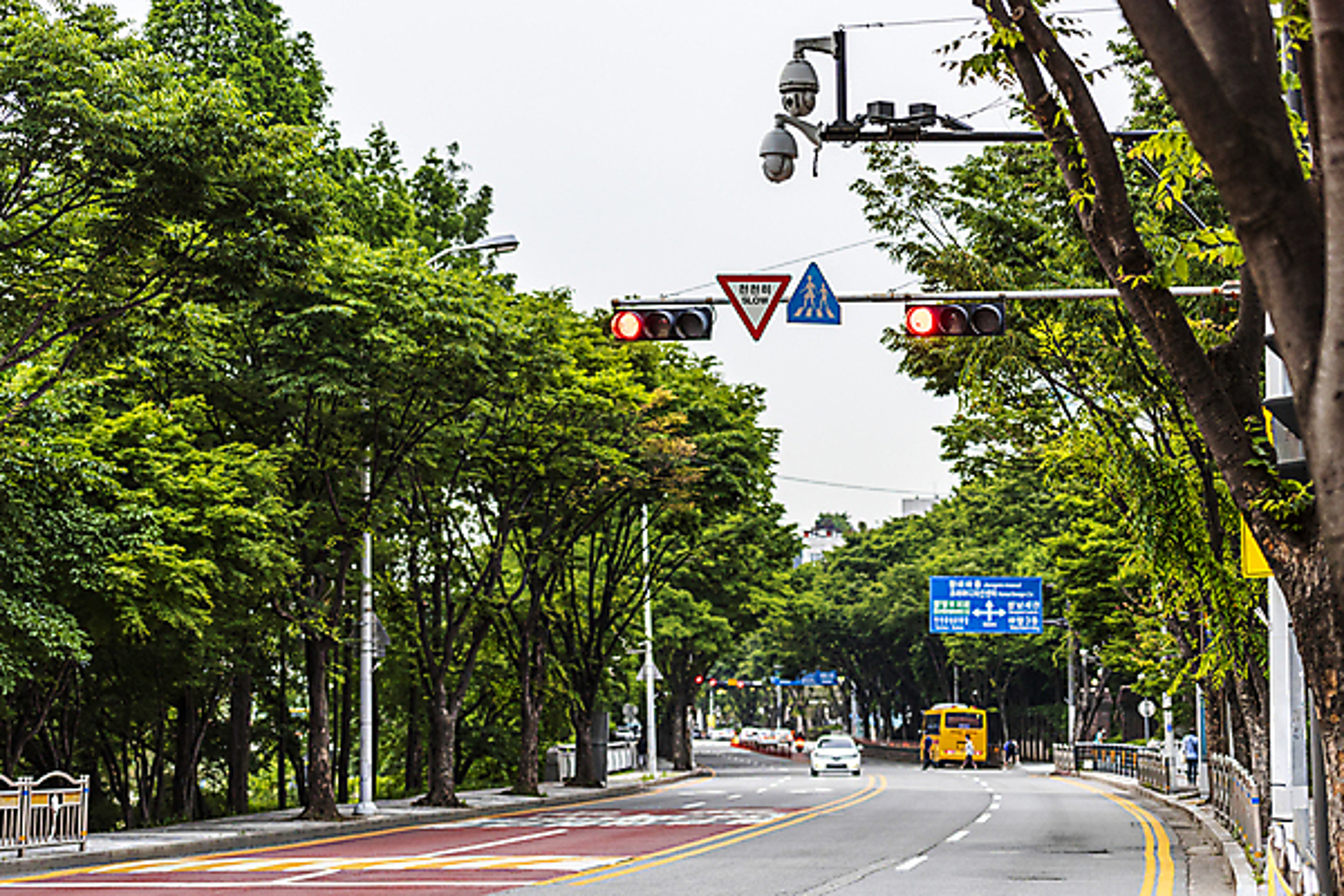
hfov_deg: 28.8
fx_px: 2613
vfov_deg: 19.5
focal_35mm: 70
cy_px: 448
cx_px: 672
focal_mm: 70
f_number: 2.8
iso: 400
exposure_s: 1/125
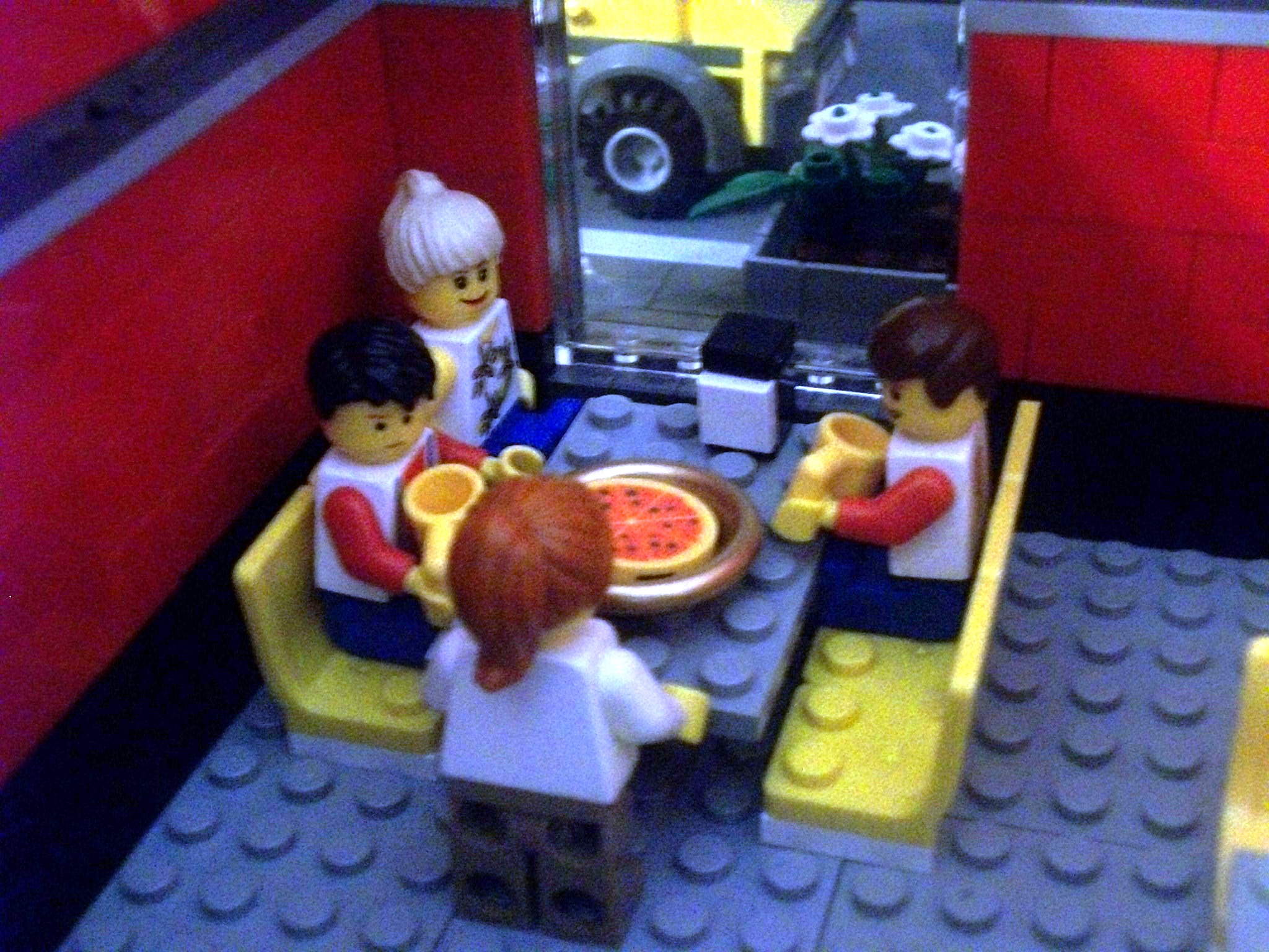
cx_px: 634
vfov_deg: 29.1
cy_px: 476
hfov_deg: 38.2
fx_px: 1833
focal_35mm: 50
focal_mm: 8.8
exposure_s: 1/8
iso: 220
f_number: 3.6
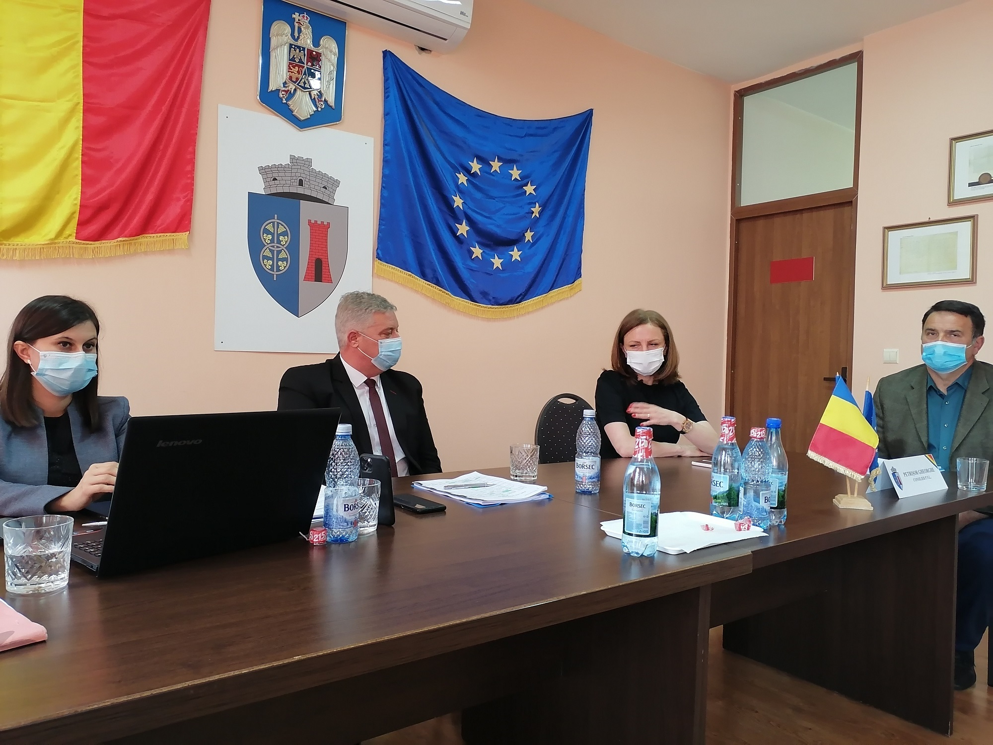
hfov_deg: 67.3
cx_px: 496
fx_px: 746
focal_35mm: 26
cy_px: 372
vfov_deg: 53.1
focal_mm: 5.3
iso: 400
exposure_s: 1/60
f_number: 1.8
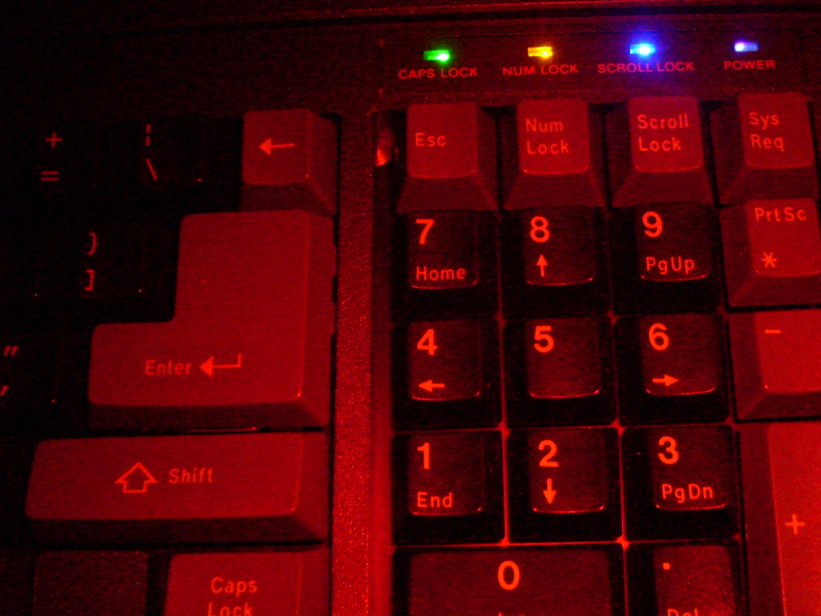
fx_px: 1020
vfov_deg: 33.6
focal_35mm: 43
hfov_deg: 43.8
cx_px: 451
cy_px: 334
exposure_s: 1/60
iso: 800
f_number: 2.8
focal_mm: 6.2
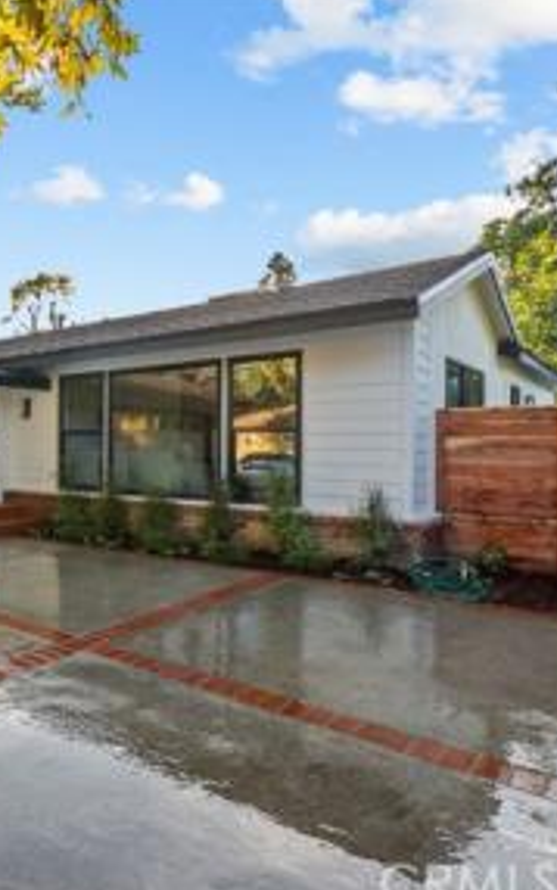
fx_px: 582
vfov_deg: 74.8
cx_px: 11
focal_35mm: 24
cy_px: 448
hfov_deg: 44.2
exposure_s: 1/40
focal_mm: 15
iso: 250
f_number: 9
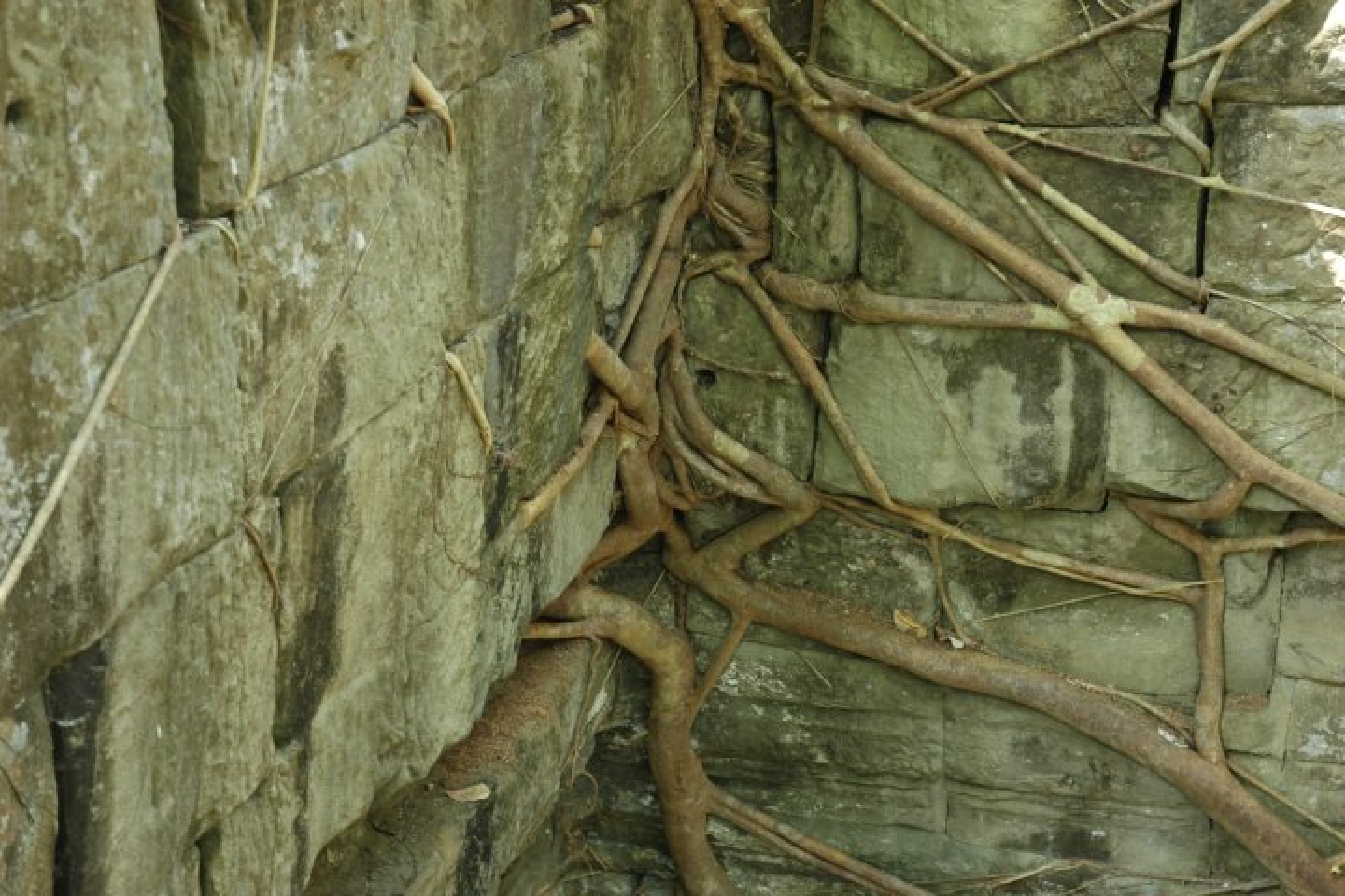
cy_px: 448
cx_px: 672
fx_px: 2129
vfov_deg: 23.8
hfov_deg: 35.1
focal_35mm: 57
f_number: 4.2
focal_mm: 38
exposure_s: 1/15
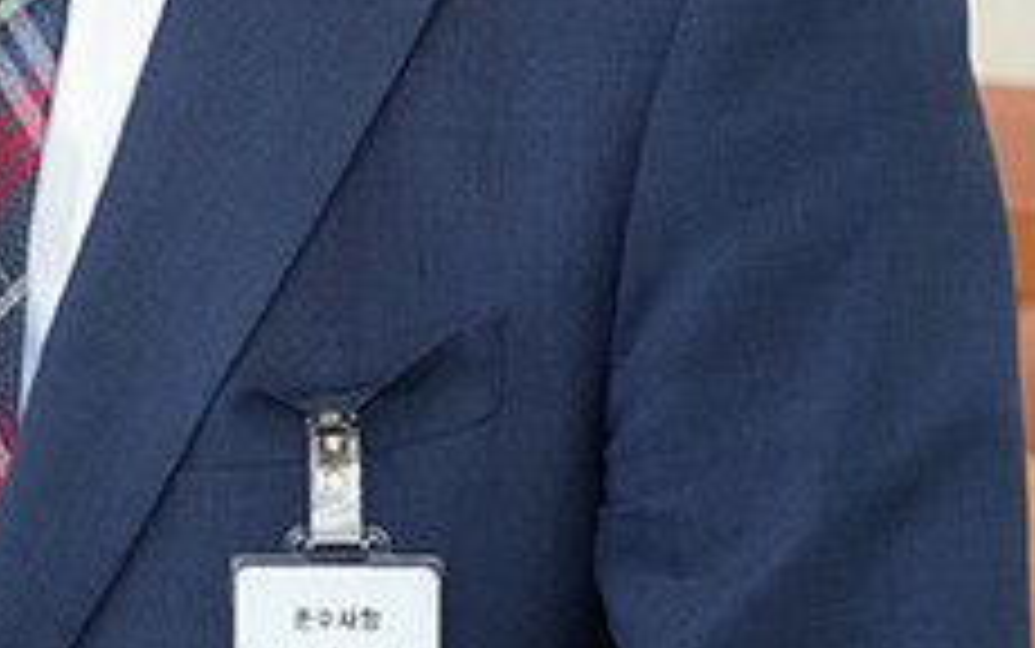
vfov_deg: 6.0
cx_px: -162
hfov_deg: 9.5
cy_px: -198
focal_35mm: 217
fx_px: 6124
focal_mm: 51
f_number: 6.3
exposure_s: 1/160
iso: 3200
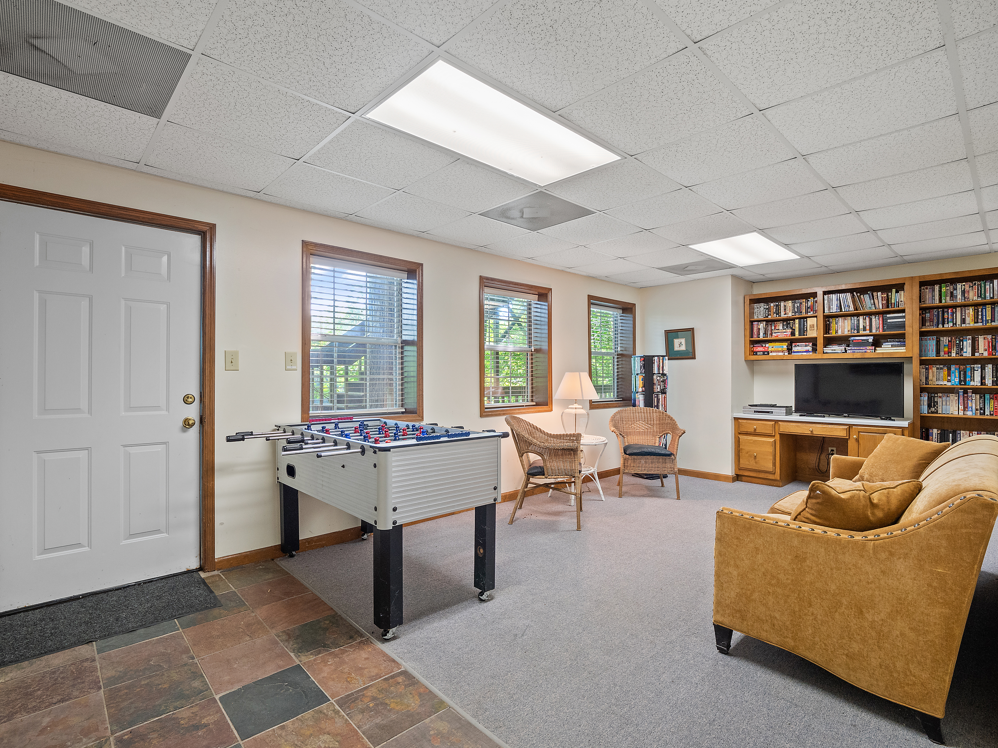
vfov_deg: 78.1
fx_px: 461
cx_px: 499
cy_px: 374
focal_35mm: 16
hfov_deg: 94.5
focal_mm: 8
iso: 400
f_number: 5.6
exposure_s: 1/6
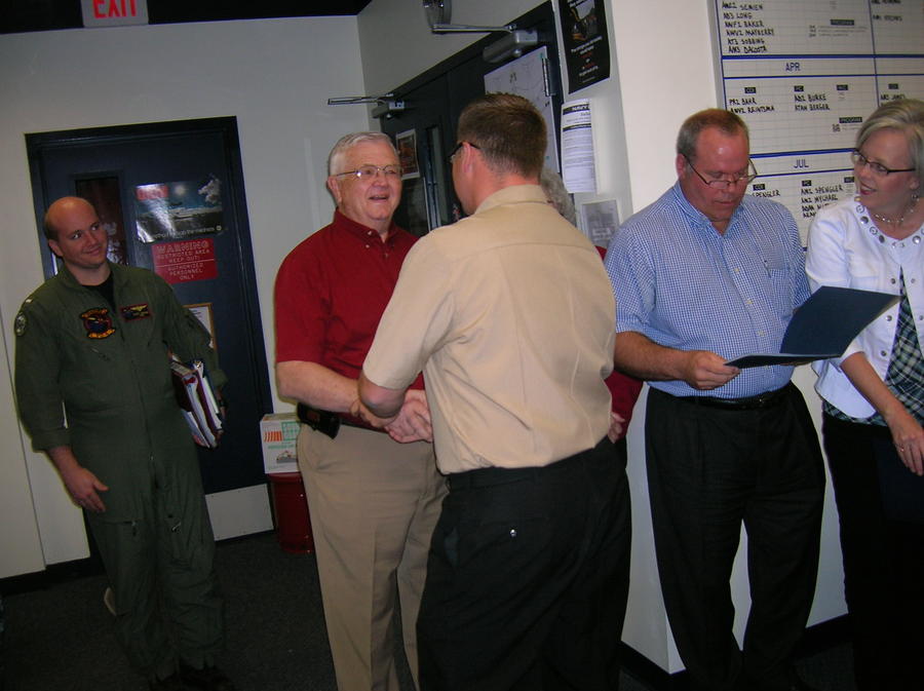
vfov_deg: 41.7
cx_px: 462
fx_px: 907
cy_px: 346
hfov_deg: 54.0
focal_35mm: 34
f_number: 2.9
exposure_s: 1/60.1
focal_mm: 5.7
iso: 72
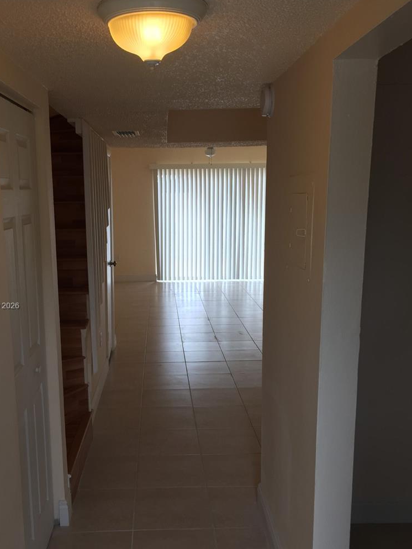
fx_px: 555
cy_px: 307
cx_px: 166
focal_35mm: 35
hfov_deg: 40.5
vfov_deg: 52.5
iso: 32
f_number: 2.2
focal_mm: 4.15
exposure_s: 1/60
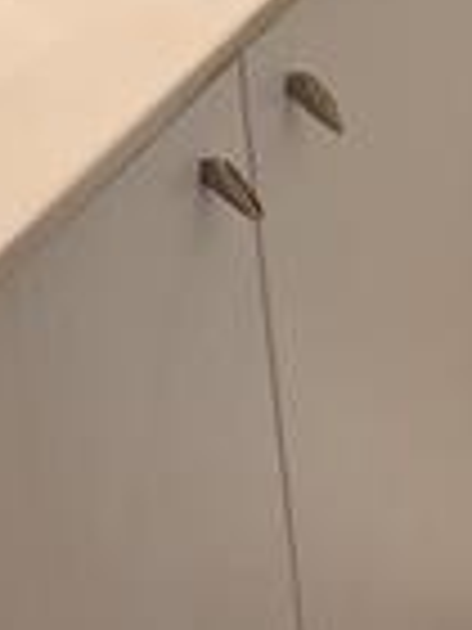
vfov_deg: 14.3
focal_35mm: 126
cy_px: -392
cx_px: 697
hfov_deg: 11.3
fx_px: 2291
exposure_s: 1/120
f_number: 1.8
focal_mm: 6.4
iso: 100
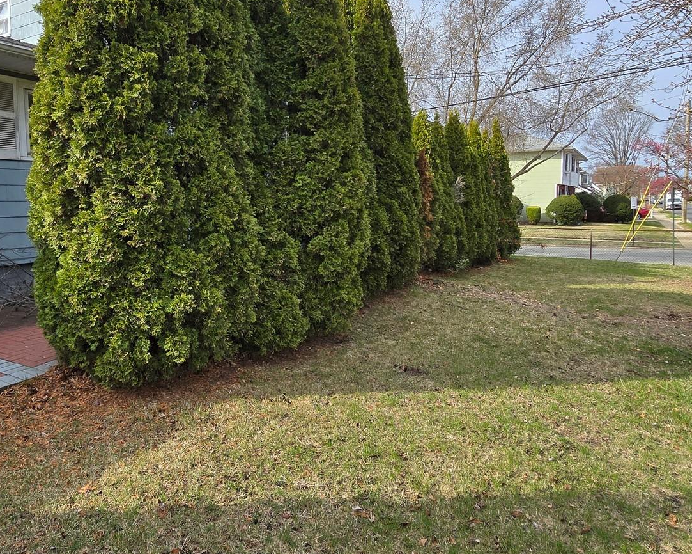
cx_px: 281
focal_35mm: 24
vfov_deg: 58.6
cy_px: 249
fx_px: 491
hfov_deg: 69.7
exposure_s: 1/1645
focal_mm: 2.2
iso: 50
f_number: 2.2
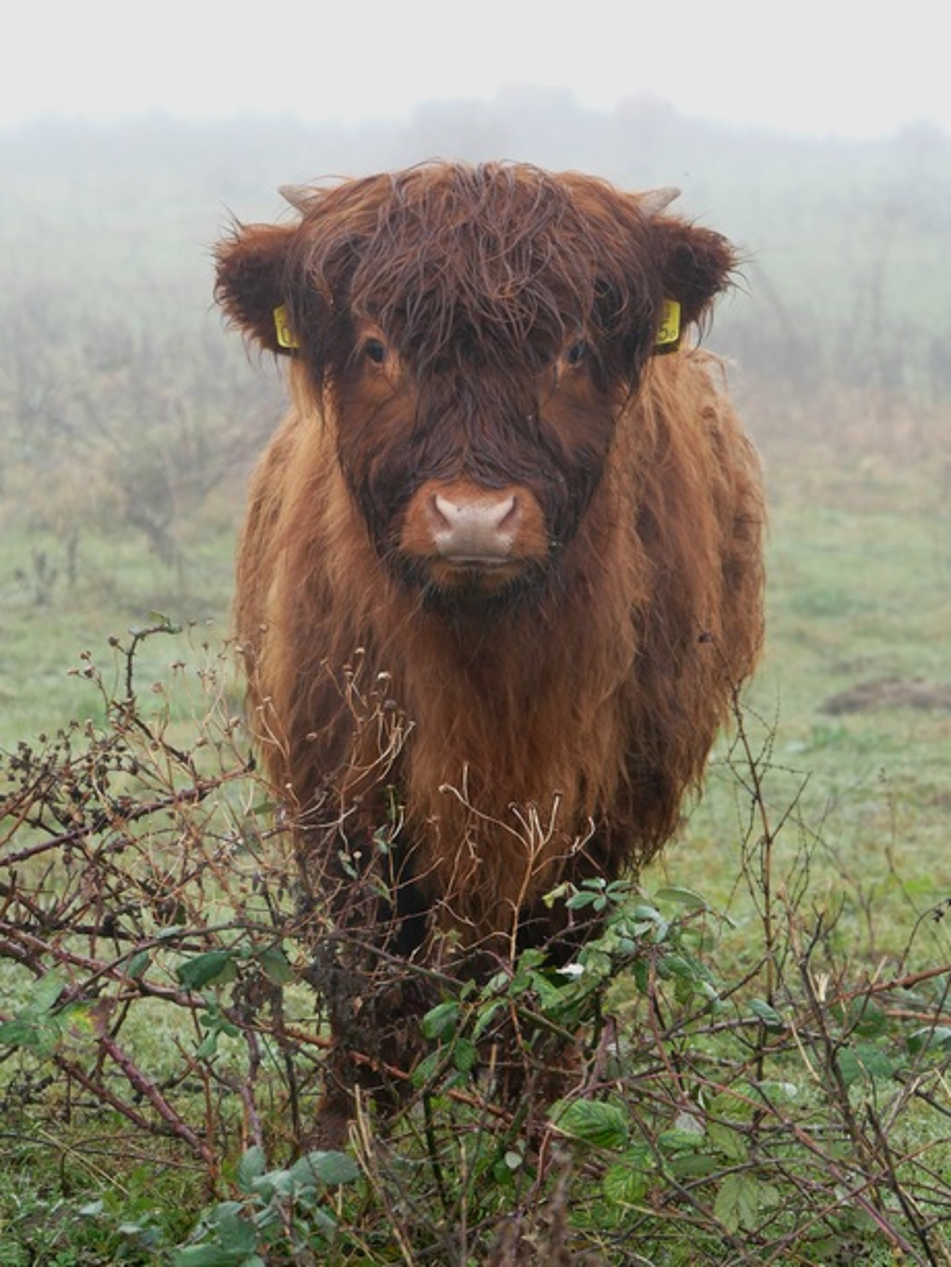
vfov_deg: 16.1
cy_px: 634
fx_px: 4467
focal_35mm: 122
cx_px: 476
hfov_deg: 12.2
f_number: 5.2
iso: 400
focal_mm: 61
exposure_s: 1/161
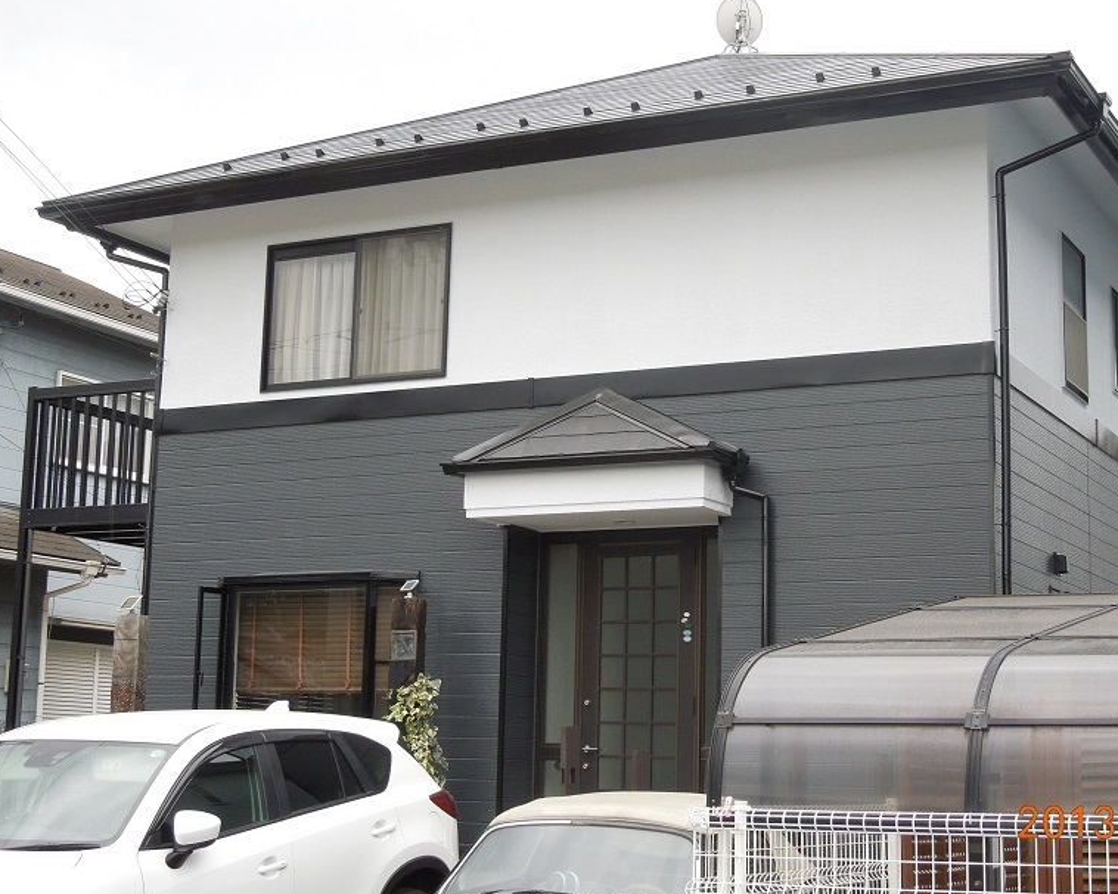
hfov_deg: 33.0
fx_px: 1886
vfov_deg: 26.7
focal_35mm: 57
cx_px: 647
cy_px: 420
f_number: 4
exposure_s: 1/160
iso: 280
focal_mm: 8.7
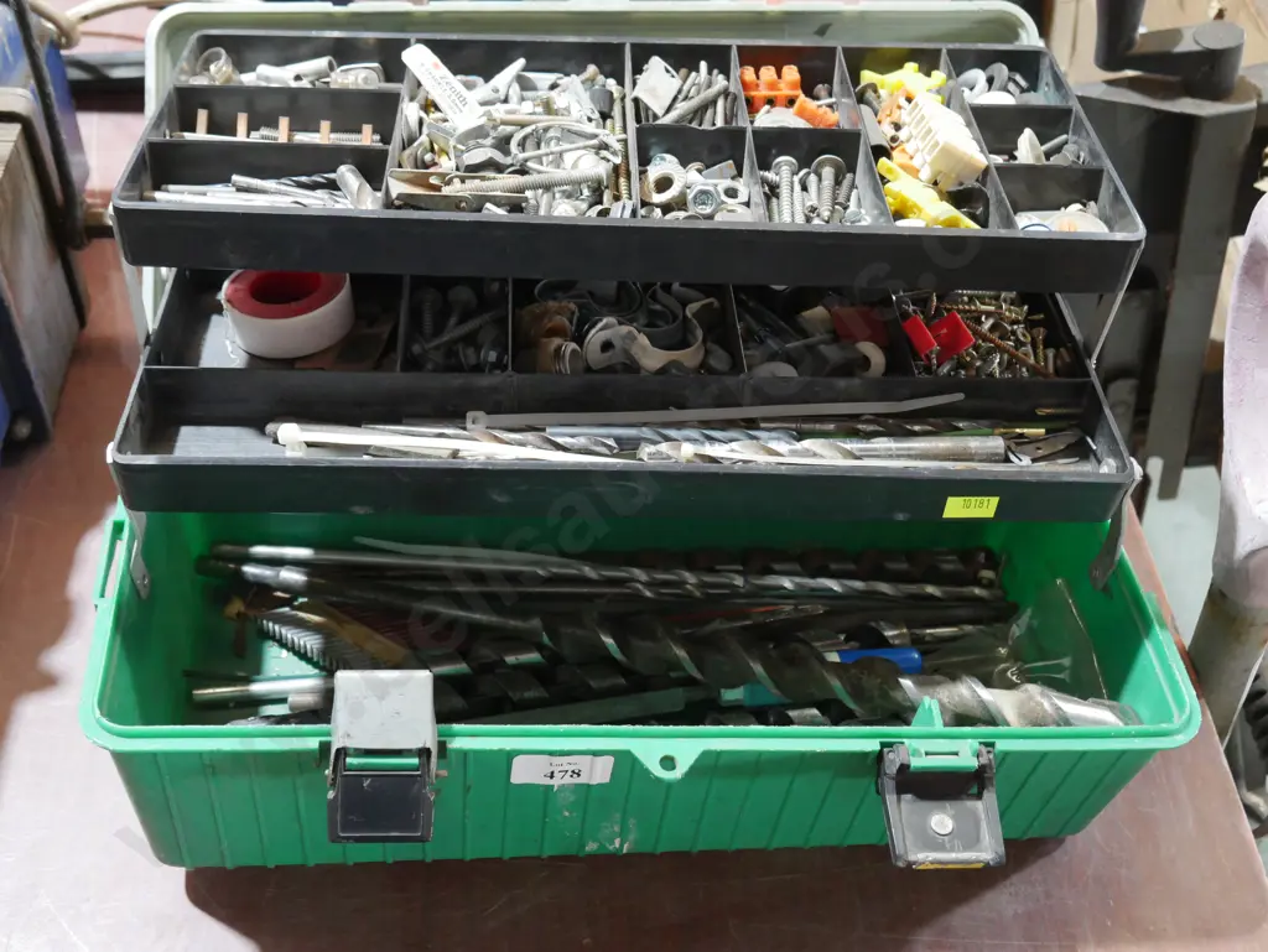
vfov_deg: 36.0
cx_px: 634
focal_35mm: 40
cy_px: 476
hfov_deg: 46.8
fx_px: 1466
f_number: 4.4
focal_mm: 20
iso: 1600
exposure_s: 1/60
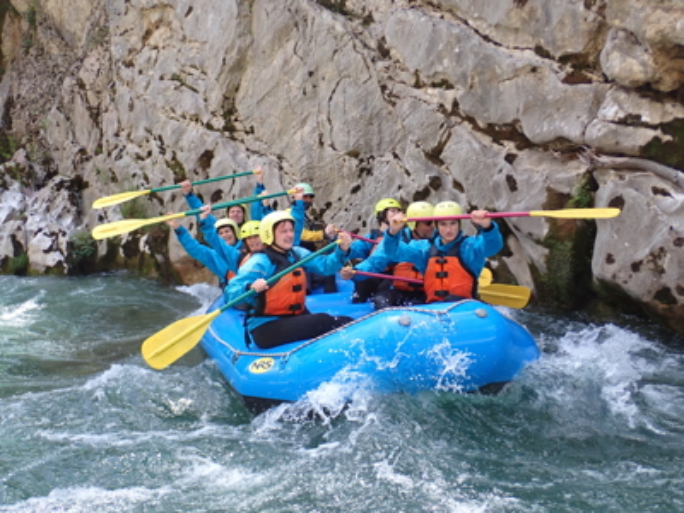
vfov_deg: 32.9
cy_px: 256
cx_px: 342
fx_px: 869
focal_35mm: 44
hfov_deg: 42.9
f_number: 2.9
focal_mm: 7.84
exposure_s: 1/500
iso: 250
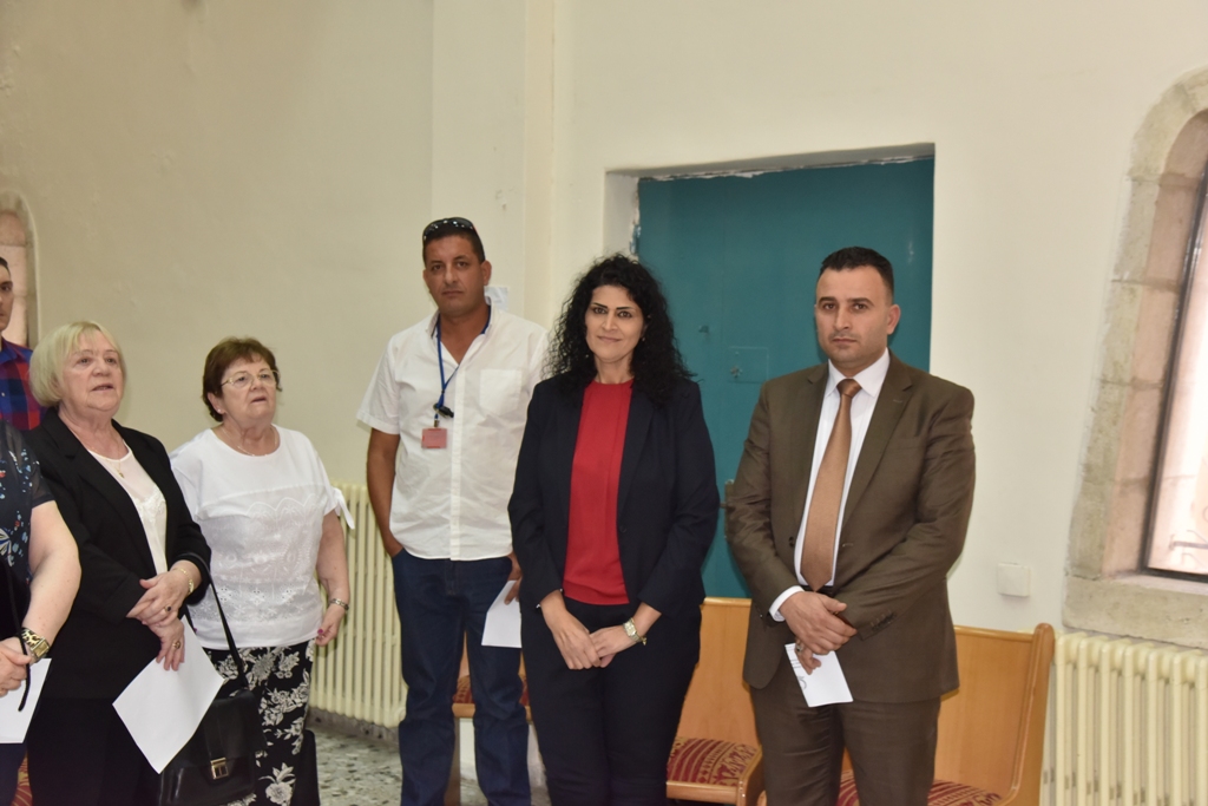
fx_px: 1611
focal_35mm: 48
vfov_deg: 28.1
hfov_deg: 41.1
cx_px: 604
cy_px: 403
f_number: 5.6
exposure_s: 1/250
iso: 1600
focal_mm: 48
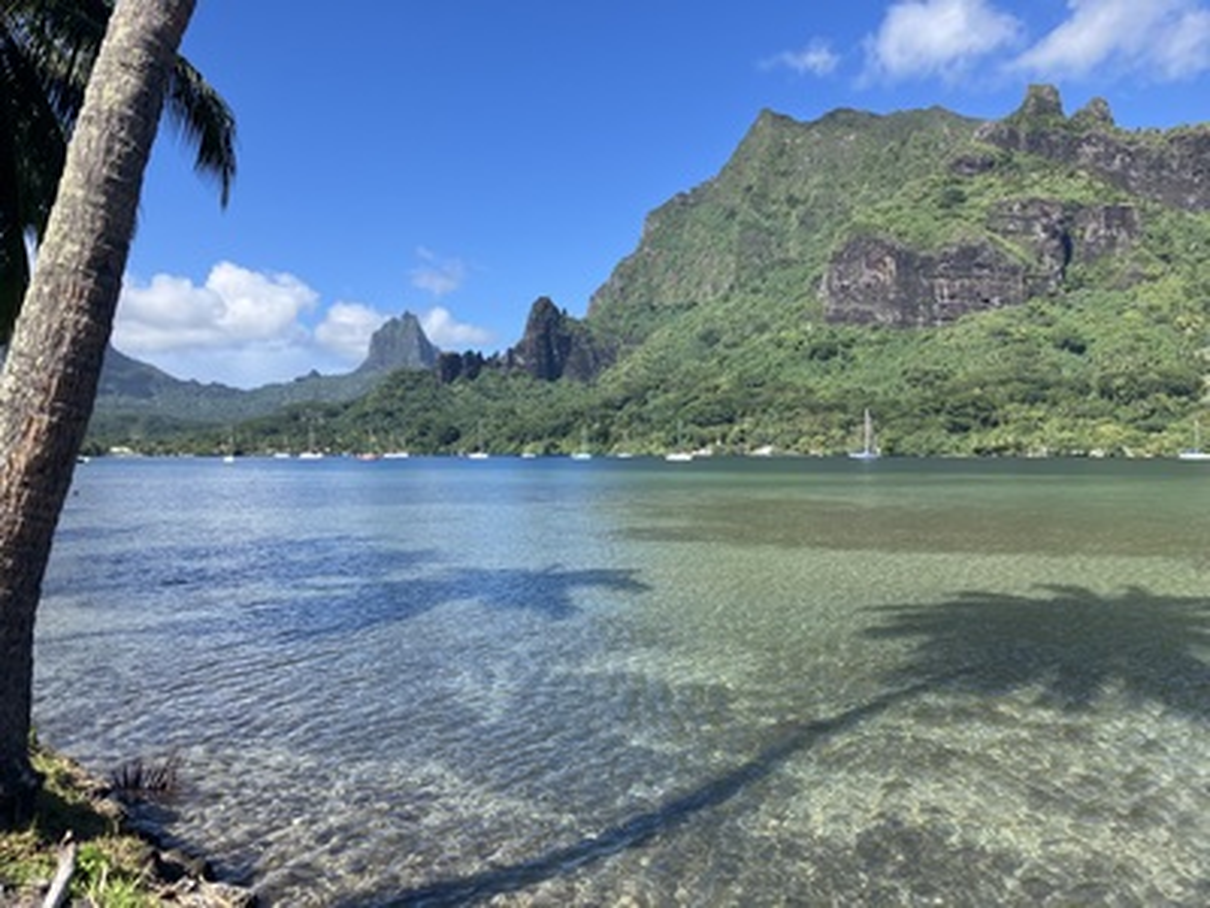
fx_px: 979
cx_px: 605
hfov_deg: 63.4
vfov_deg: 49.7
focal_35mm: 28
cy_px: 454
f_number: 1.8
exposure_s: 1/1389
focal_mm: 3.99
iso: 32
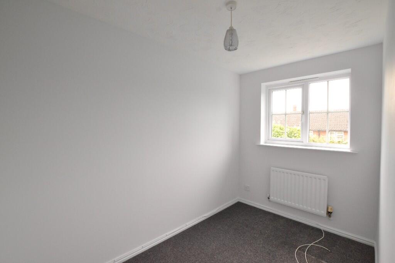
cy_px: 132
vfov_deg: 77.3
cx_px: 198
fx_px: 165
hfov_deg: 100.4
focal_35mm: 15
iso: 800
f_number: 8
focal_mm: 10
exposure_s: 1/60
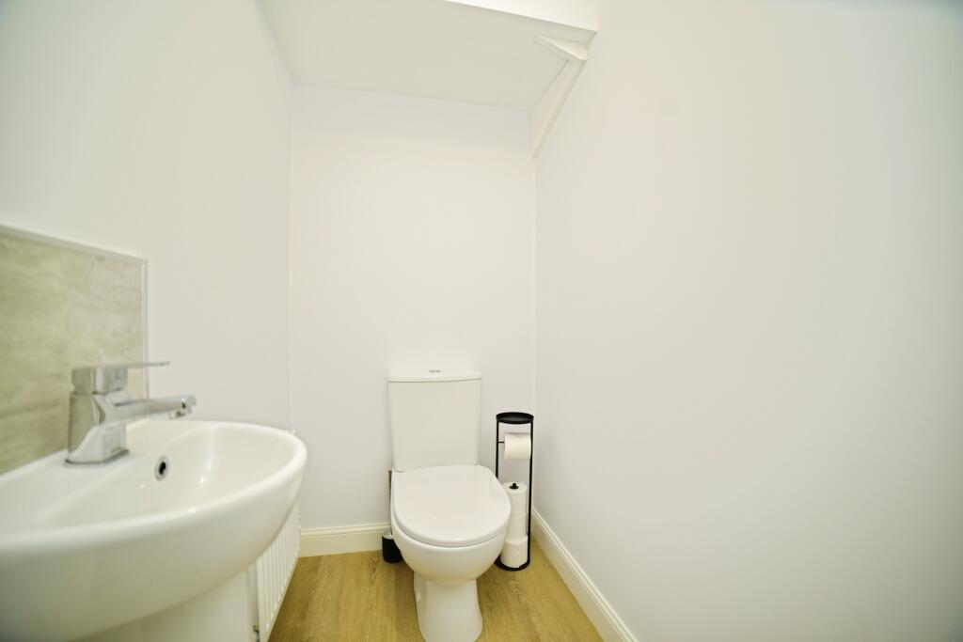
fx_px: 375
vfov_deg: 81.2
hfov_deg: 104.2
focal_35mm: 14
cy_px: 321
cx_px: 482
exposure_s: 1/30
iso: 125
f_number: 8
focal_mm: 14
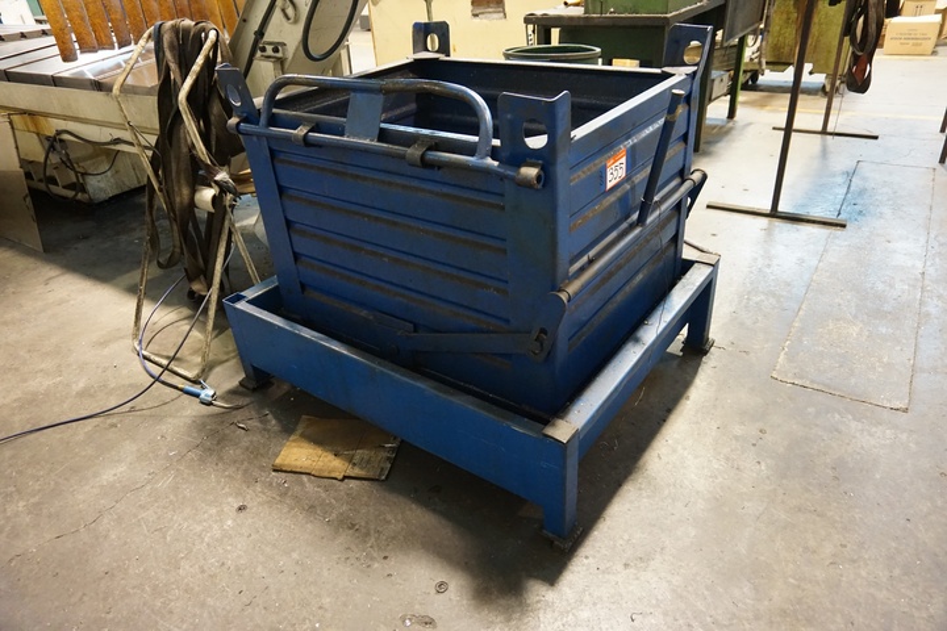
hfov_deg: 73.7
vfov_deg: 53.1
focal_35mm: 24
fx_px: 631
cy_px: 316
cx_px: 474
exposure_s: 1/25
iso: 3200
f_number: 3.5
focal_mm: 16
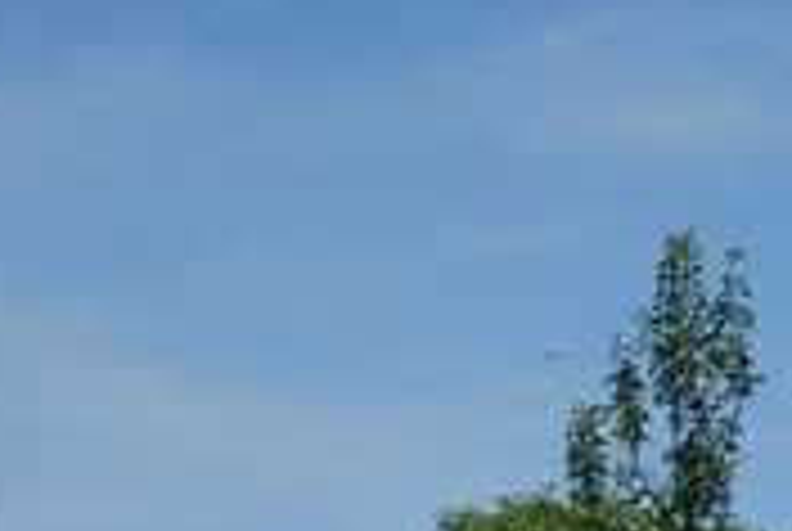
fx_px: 5251
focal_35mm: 238
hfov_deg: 8.5
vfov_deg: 5.6
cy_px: 1181
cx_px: 1048
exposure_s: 1/1000
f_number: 4.8
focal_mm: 35
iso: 100
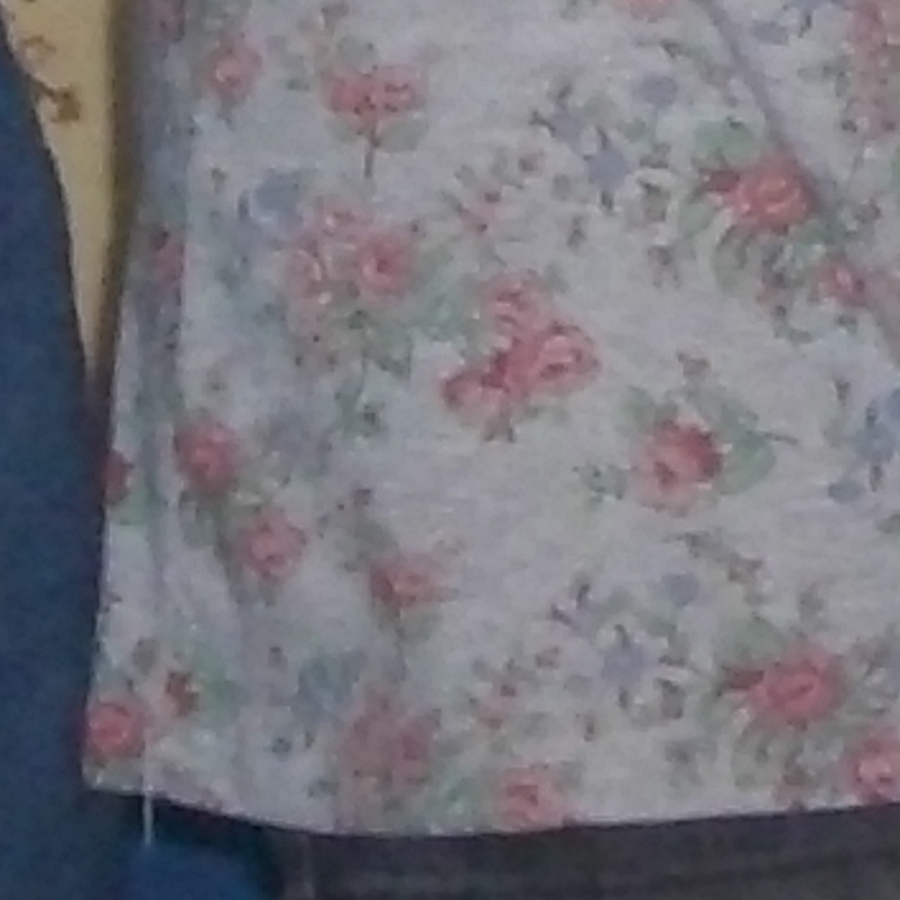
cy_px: -2017
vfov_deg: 5.1
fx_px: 9383
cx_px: 1757
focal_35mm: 319
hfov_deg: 5.4
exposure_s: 1/60
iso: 200
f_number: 3.1
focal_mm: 7.6
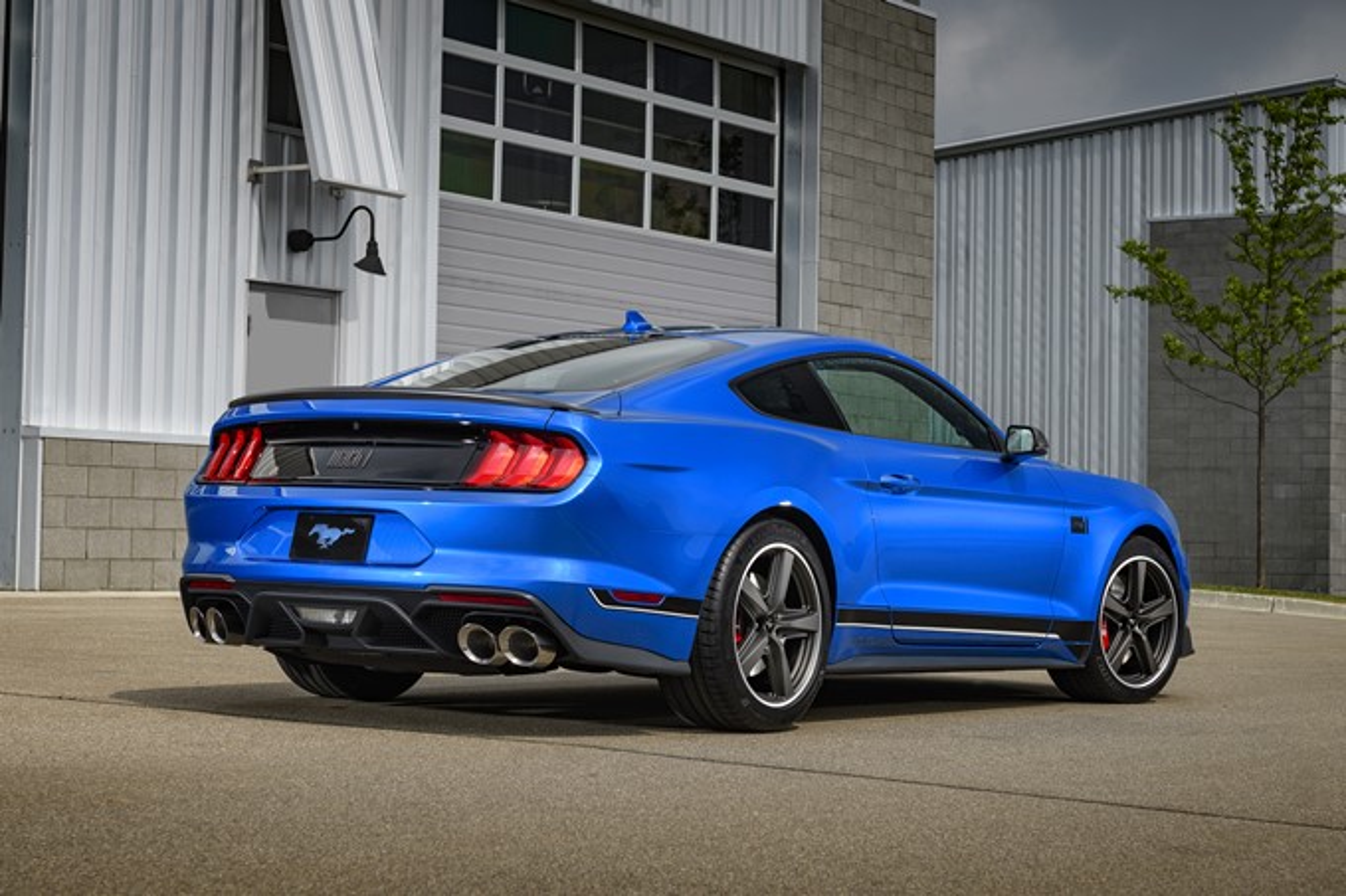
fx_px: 2691
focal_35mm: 72
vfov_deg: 18.9
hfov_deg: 28.1
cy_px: 448
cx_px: 673
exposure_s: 1/200
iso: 100
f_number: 5.6
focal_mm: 48
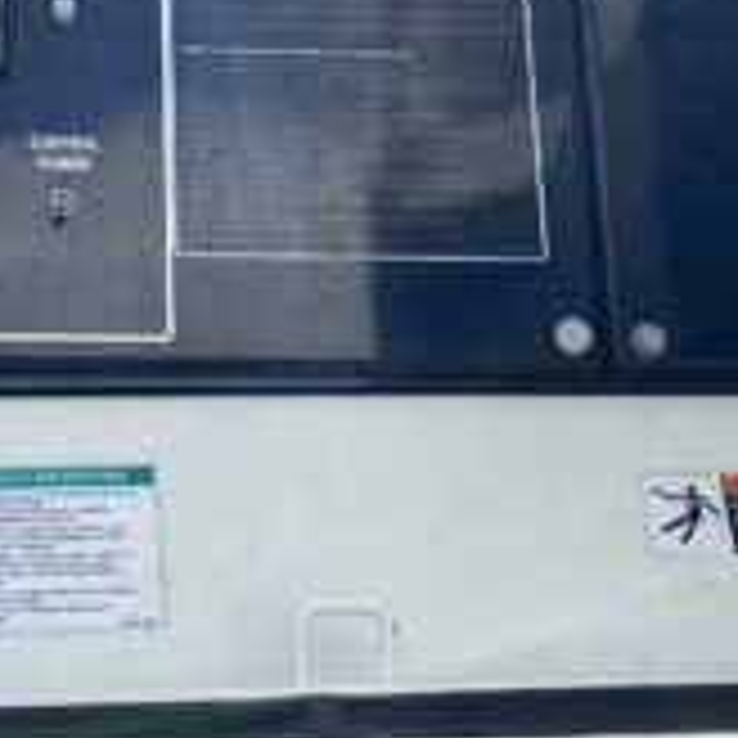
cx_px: 158
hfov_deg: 20.4
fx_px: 2026
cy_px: 189
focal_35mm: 84
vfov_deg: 20.5
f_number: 1.8
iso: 32
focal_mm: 4.25
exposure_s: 1/1838
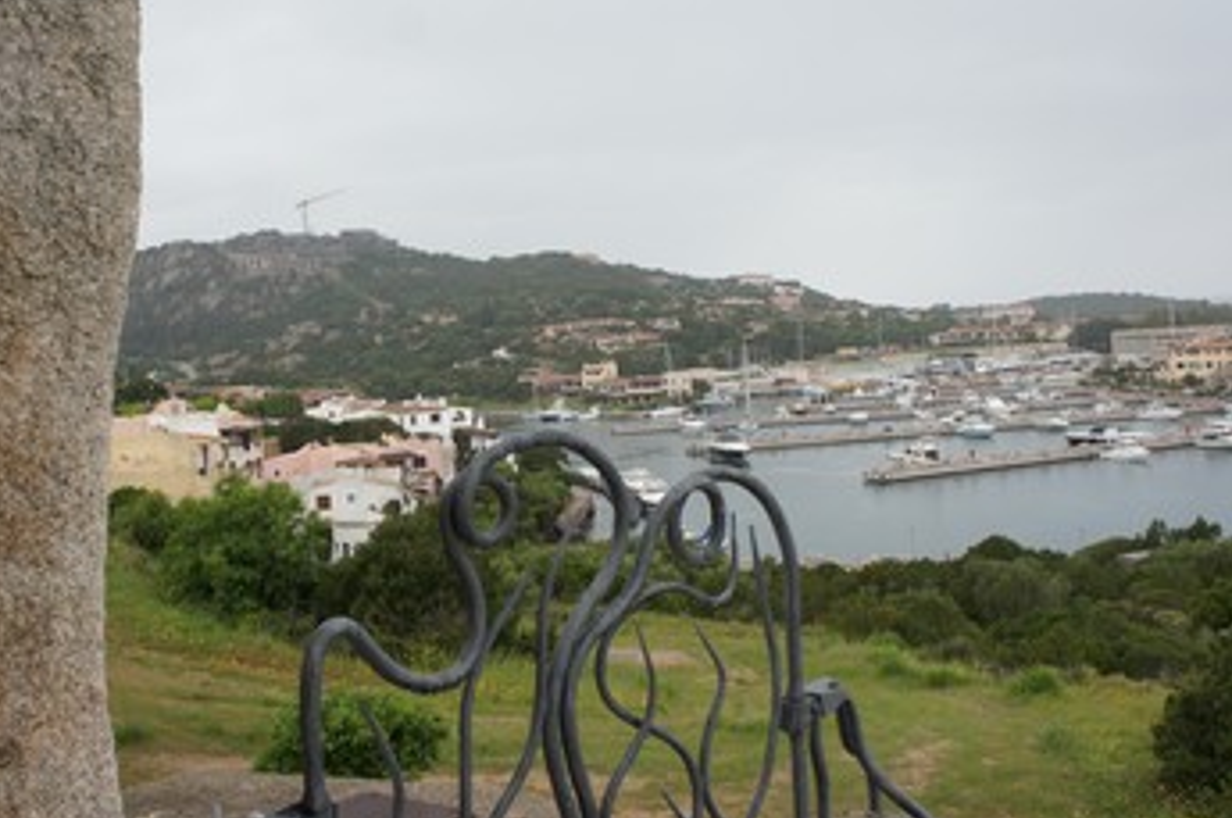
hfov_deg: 48.5
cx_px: 632
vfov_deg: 33.1
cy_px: 300
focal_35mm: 40
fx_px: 1367
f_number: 5.6
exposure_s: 1/80
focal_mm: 20
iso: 200
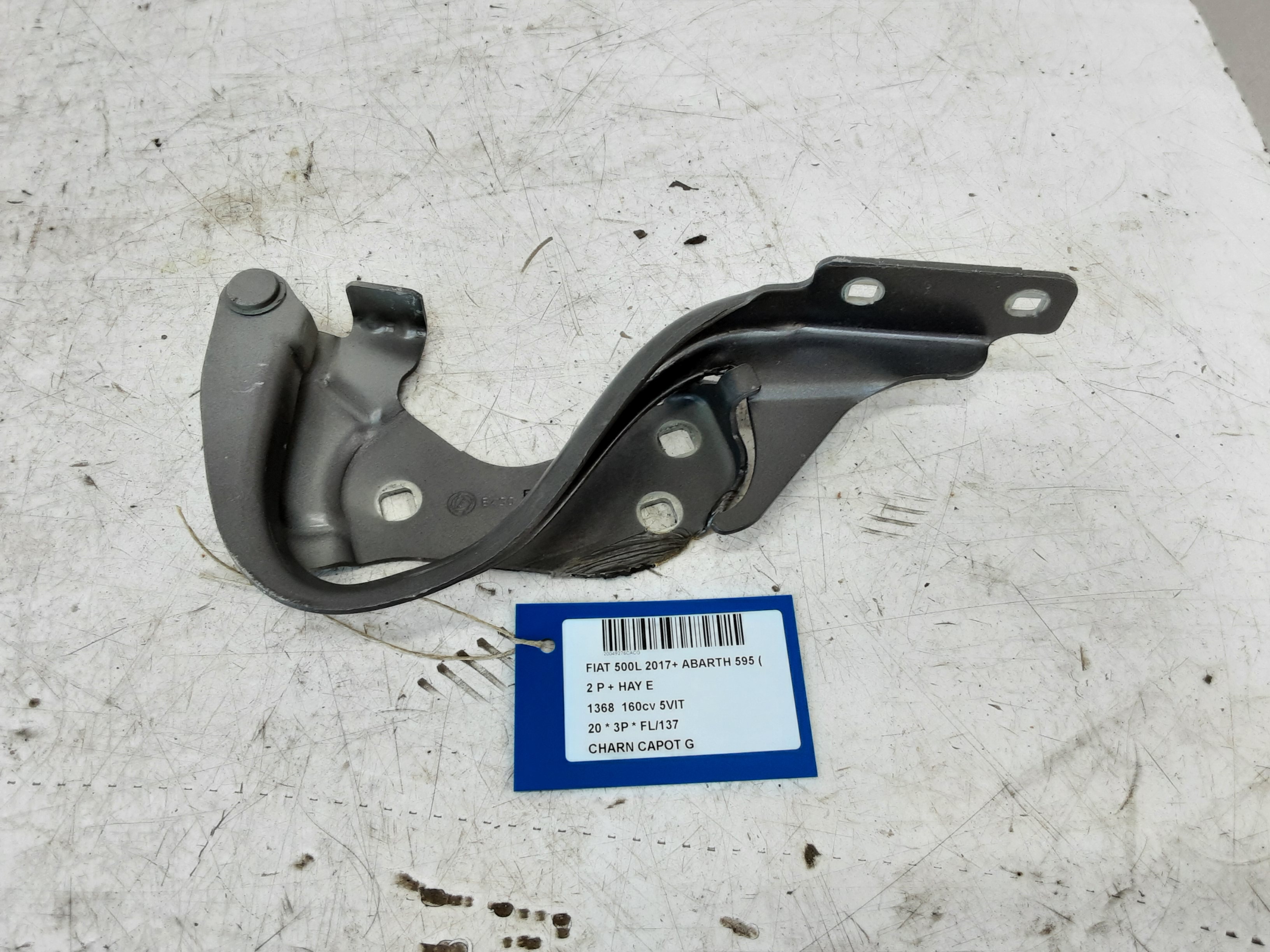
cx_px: 635
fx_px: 991
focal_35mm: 27
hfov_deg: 65.3
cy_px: 476
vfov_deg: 51.4
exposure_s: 1/50
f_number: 1.9
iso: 64
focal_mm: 2.91
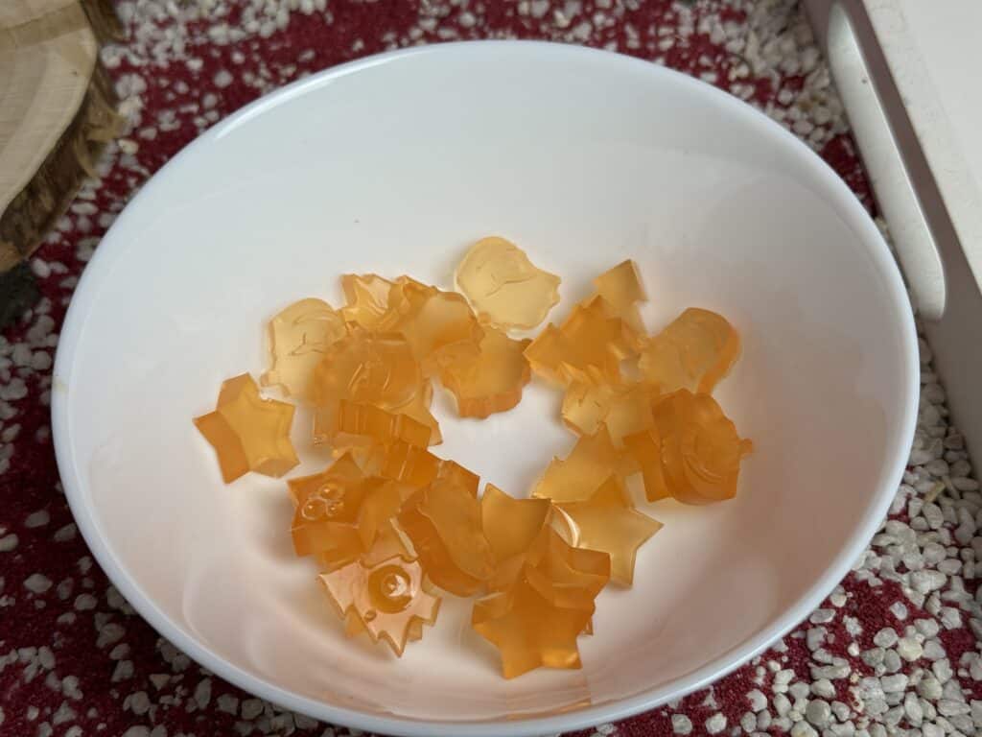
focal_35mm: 48
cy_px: 368
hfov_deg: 39.7
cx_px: 491
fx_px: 1362
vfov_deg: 30.3
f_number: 1.78
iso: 50
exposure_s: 1/100
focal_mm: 6.76
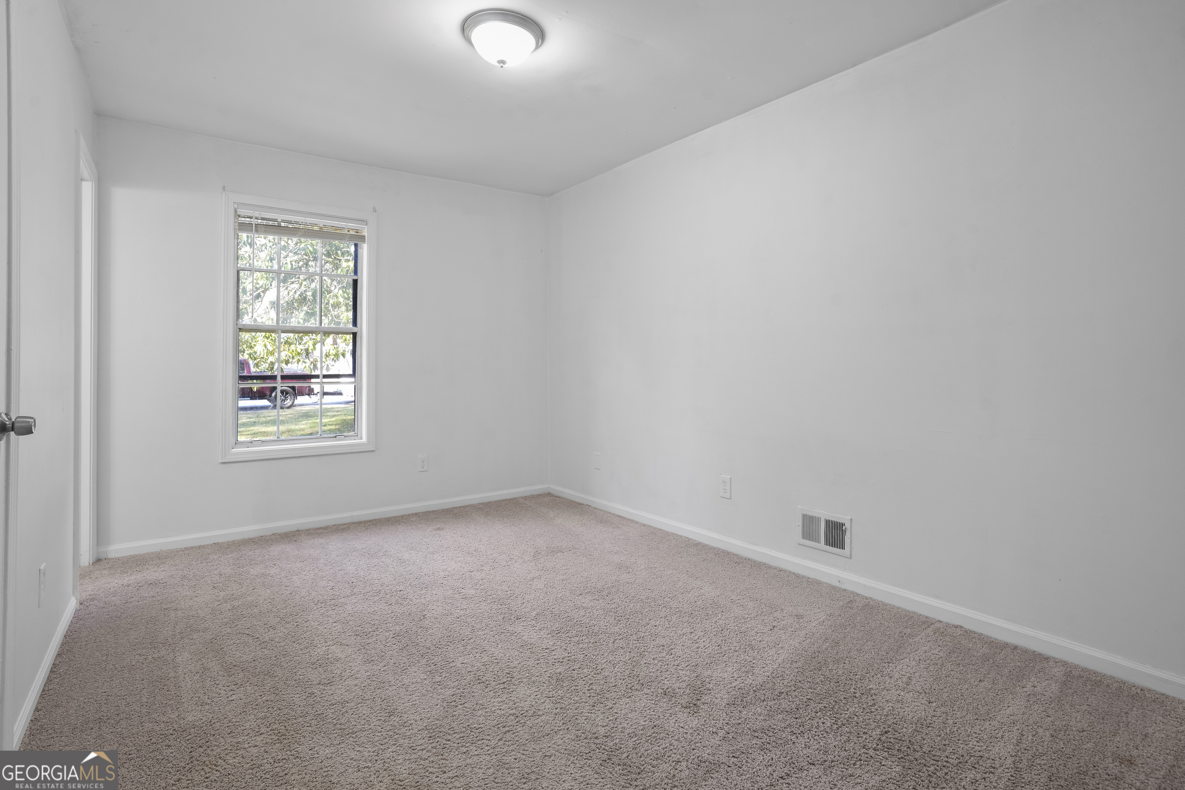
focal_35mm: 17
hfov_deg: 93.3
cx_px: 592
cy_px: 395
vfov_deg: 70.4
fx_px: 560
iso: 200
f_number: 8
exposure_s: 1/2
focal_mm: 17
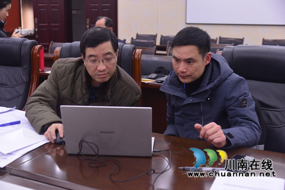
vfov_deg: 28.1
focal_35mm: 48
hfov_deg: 41.1
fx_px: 380
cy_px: 95
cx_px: 142
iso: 1600
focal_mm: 48
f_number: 4.5
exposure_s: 1/80
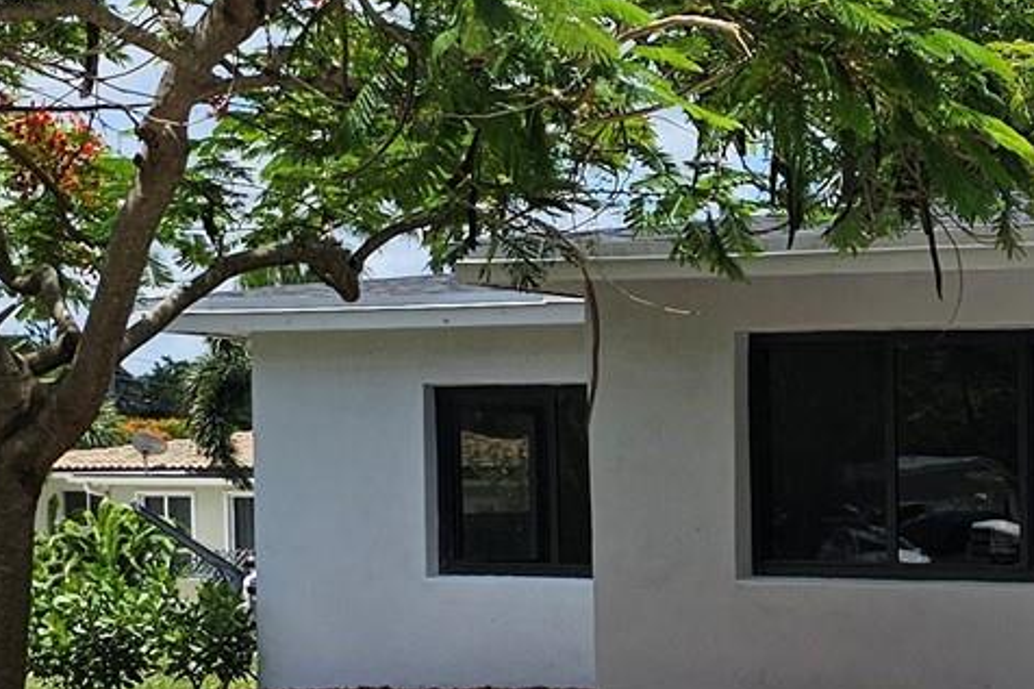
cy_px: 806
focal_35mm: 103
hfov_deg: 18.4
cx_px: 1377
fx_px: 2957
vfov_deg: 13.0
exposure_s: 1/1628
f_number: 1.7
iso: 10
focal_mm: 6.3
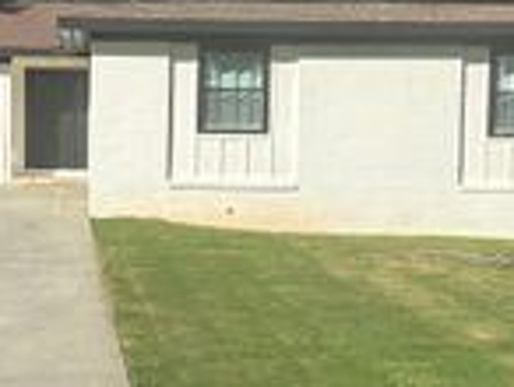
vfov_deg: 18.0
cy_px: 202
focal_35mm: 82
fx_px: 1220
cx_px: 109
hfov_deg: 23.5
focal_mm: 6.86
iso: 80
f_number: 1.78
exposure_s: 1/4762
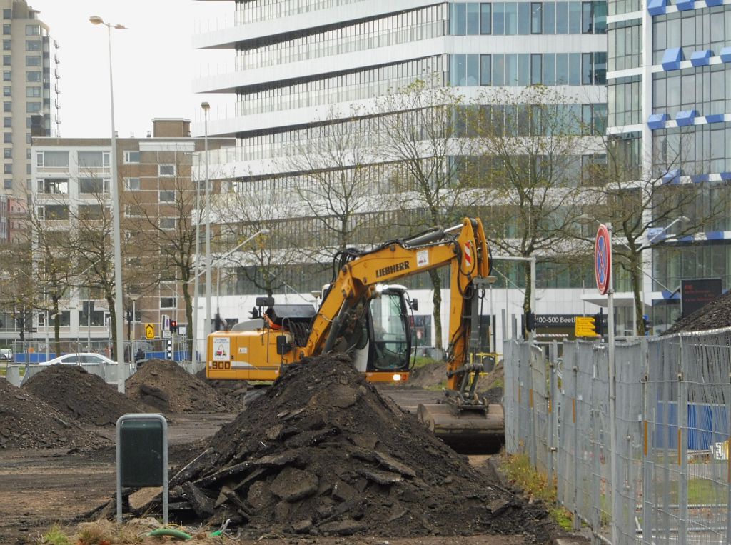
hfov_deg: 10.6
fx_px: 3940
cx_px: 366
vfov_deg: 7.9
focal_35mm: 187
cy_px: 272
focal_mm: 33.3
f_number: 6.3
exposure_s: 1/100
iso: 250
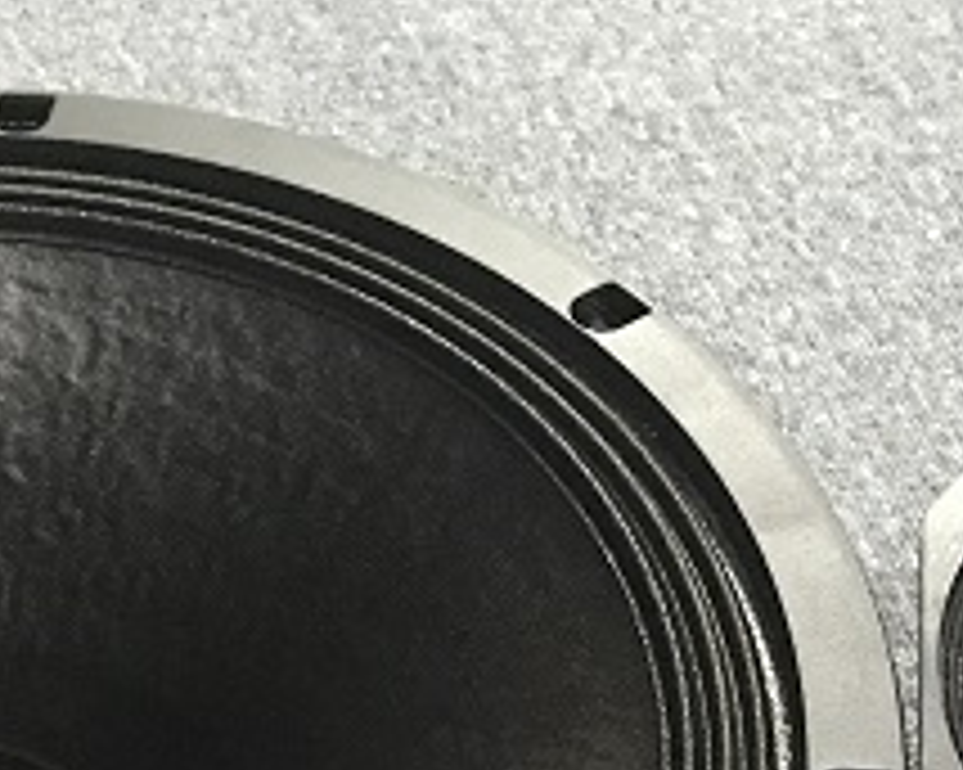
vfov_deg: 13.9
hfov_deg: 18.6
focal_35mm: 103
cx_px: 394
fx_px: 2934
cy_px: 1214
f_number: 1.8
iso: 80
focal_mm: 3.99
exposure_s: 1/5
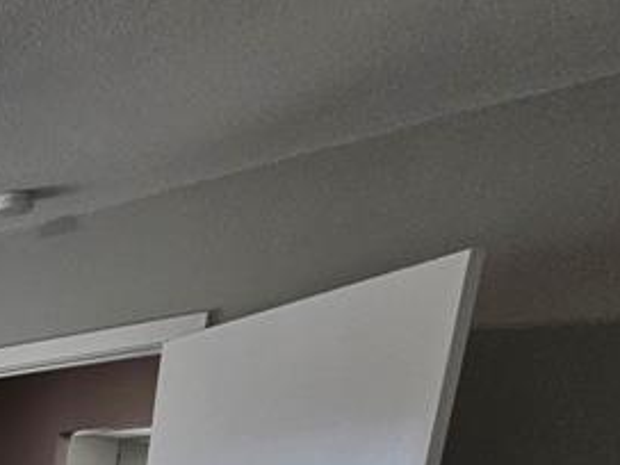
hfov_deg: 25.4
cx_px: -378
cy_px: 837
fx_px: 878
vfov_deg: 20.7
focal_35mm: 49
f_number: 2.2
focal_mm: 2.2
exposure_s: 1/120
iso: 80
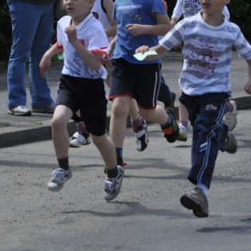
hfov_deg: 6.9
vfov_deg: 6.9
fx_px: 2084
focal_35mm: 254
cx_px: 121
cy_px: 90
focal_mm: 78
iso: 1000
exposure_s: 1/4000
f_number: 5.6
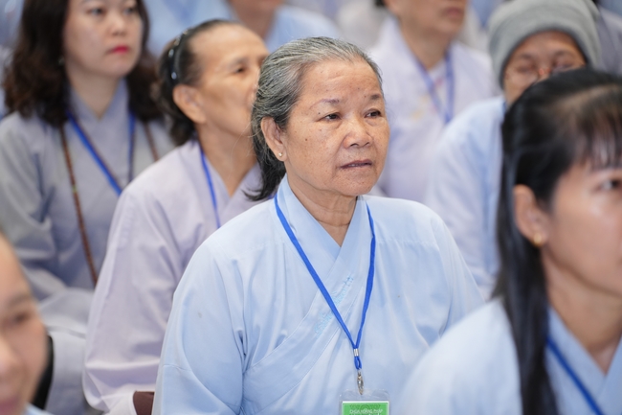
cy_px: 208
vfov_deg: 11.1
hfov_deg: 16.7
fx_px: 2124
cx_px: 311
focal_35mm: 123
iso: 1250
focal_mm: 123
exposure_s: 1/125
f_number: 2.8
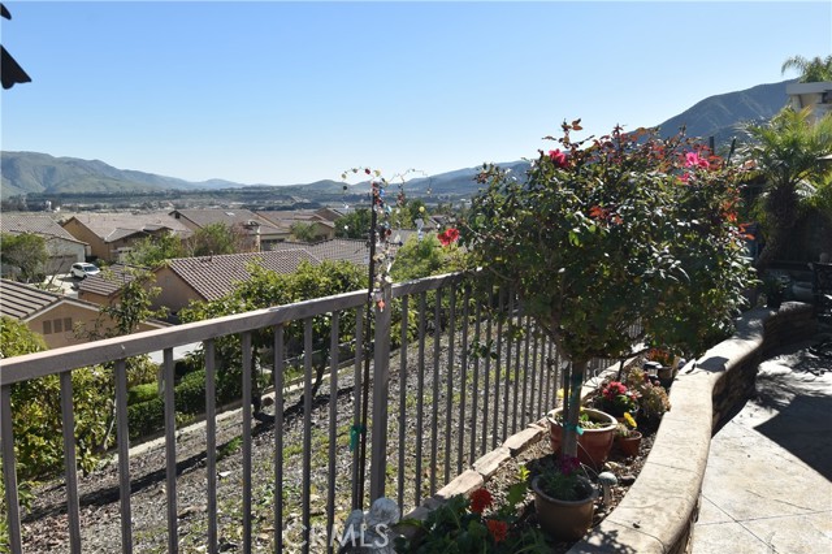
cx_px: 416
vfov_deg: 50.4
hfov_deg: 70.5
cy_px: 277
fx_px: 589
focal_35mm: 26
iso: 100
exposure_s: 1/200
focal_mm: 17
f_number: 9
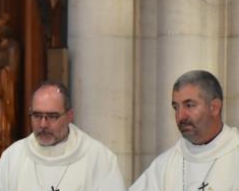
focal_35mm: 491
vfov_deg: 3.2
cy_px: 145
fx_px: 3473
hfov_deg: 3.9
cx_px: -199
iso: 1600
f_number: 5.6
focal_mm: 80
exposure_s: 1/160
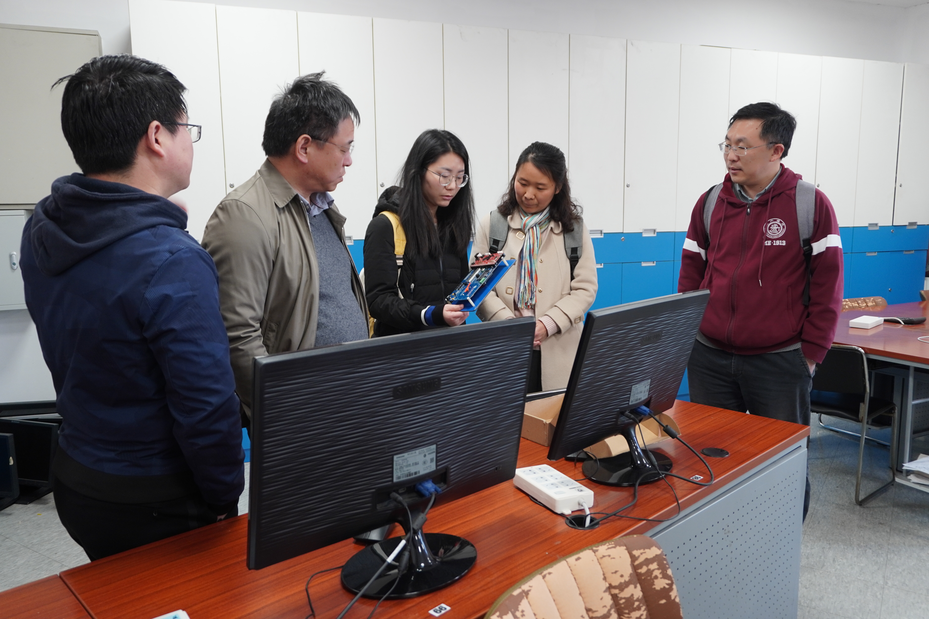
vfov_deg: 47.9
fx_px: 697
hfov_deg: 67.4
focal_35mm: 27
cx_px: 464
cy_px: 310
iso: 400
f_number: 4
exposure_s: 1/40
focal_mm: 18
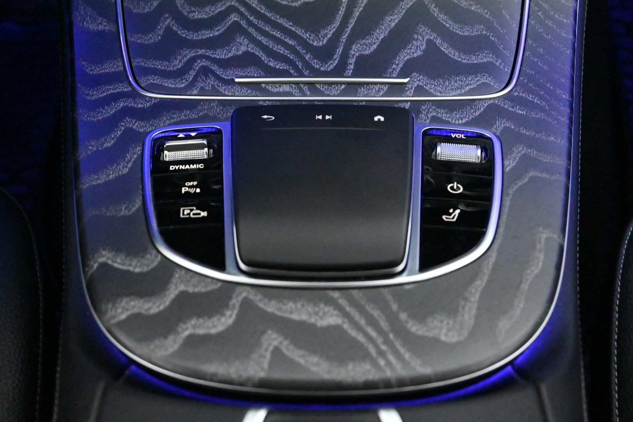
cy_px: 211
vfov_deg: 18.2
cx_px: 316
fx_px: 1319
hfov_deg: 27.0
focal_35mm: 75
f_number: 6.3
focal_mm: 50
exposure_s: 1/80
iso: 18000
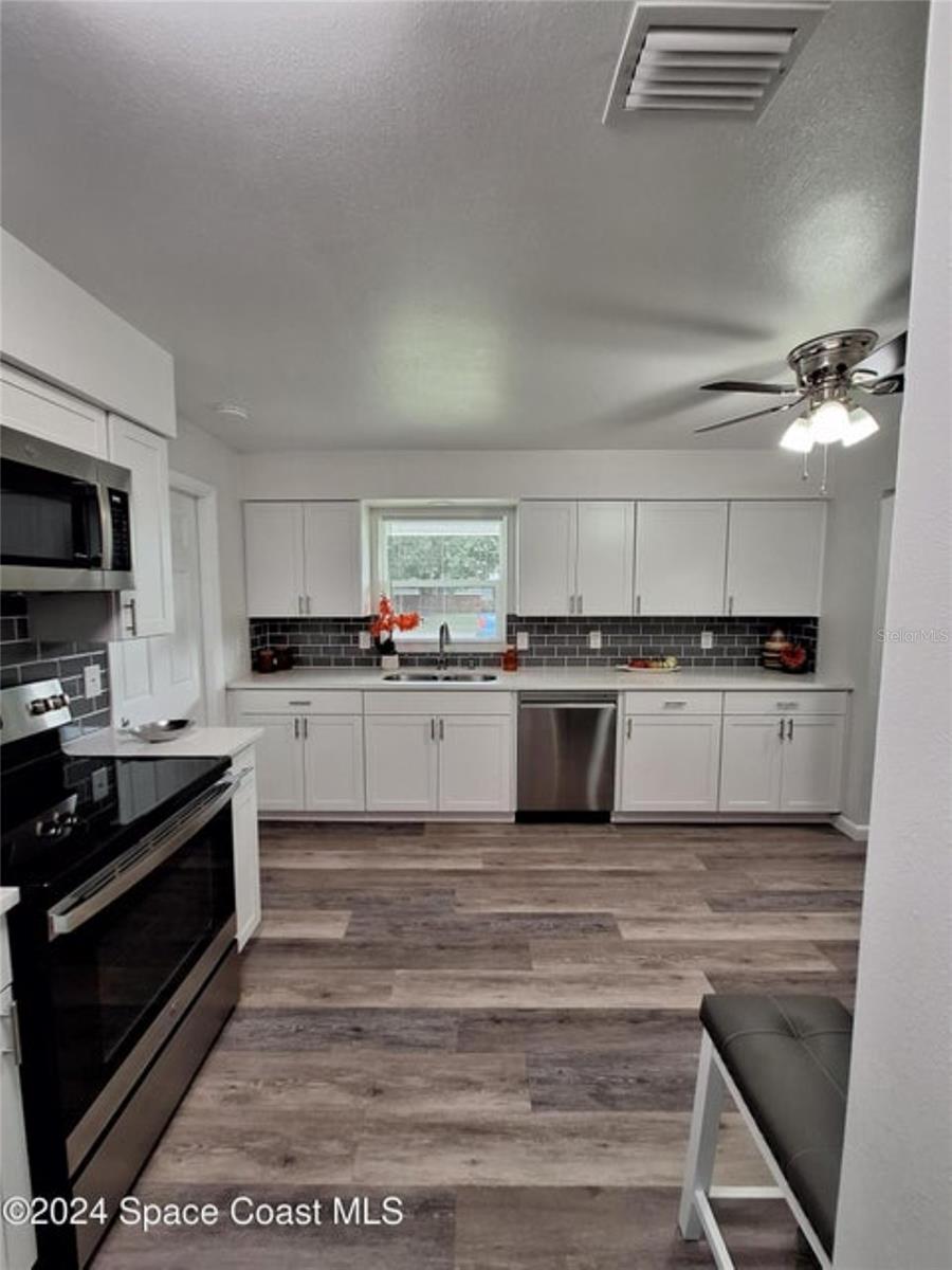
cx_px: 476
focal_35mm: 13
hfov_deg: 89.9
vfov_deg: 106.2
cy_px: 635
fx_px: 477
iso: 125
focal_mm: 1.74
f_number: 2.2
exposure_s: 1/40
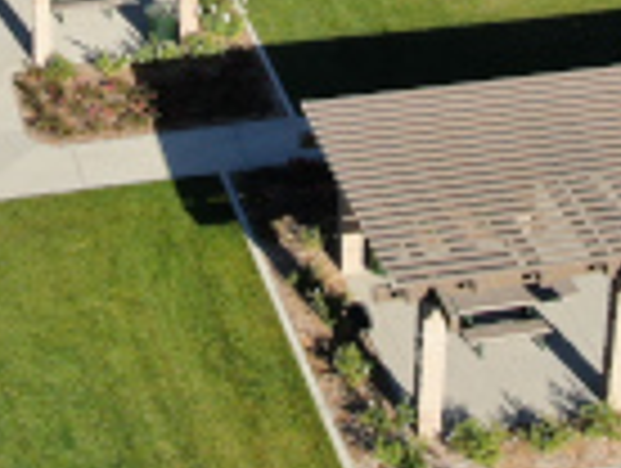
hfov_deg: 18.8
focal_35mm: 104
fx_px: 1869
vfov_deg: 13.6
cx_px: 194
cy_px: -202
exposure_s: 1/1000
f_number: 2.8
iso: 100
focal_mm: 4.39
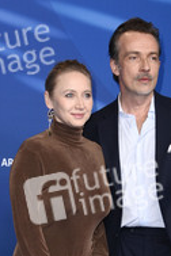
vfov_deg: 13.3
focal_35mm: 152
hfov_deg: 9.0
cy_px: 260
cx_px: 133
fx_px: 1083
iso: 1000
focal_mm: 72
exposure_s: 1/250
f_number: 5.6
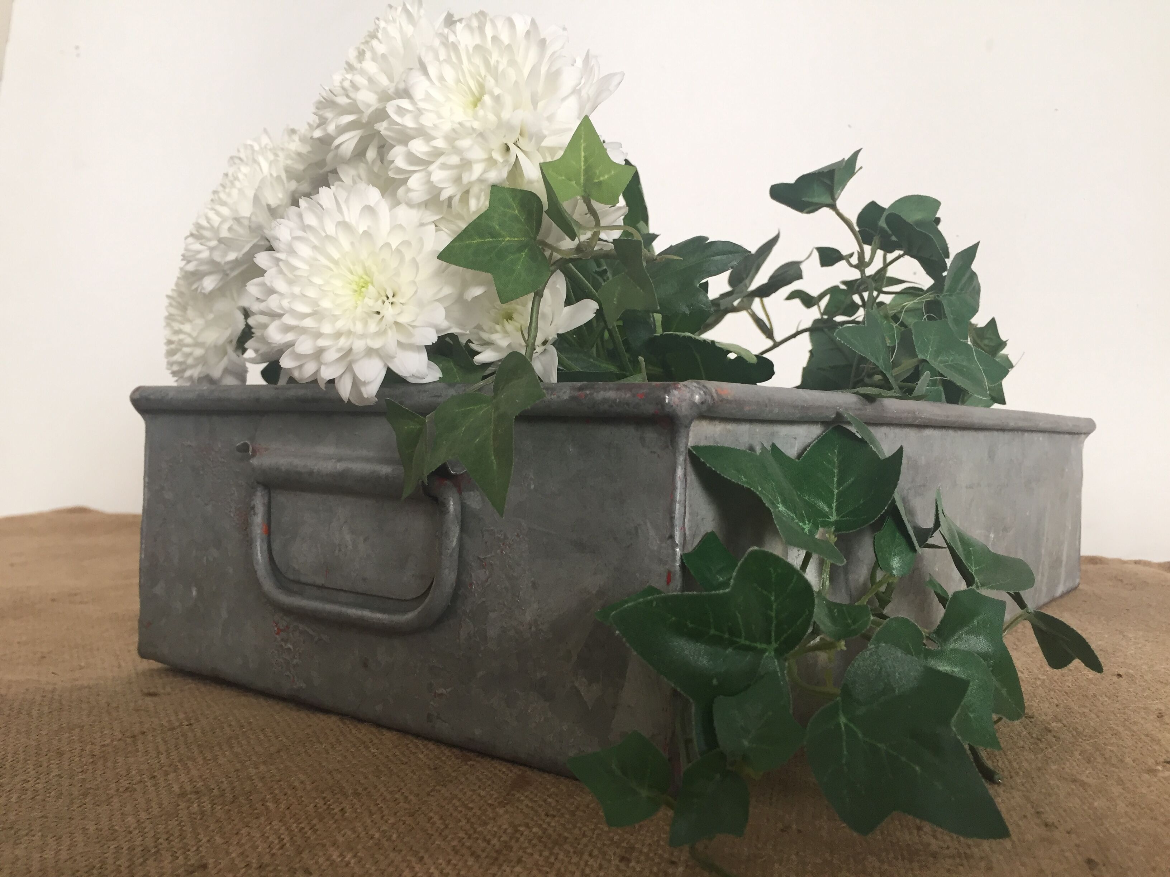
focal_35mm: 29
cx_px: 585
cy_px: 438
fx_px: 980
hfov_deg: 61.7
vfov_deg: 48.2
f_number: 2.2
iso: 40
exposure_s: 1/33
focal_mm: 4.15
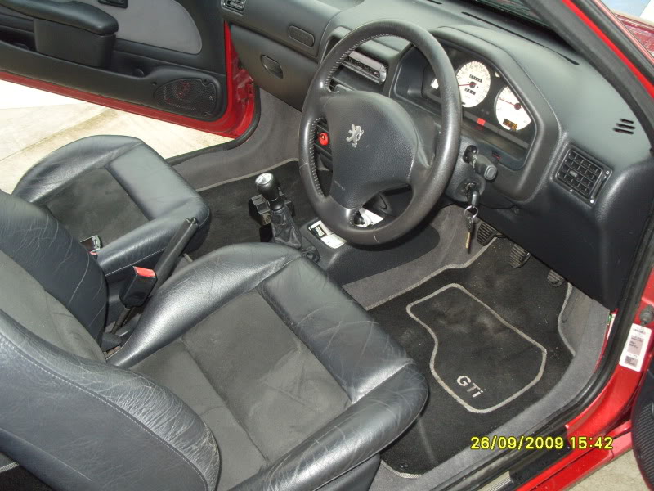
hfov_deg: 52.6
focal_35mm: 35
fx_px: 661
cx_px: 327
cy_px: 246
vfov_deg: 40.7
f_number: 2.8
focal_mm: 7.8
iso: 160
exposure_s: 1/45
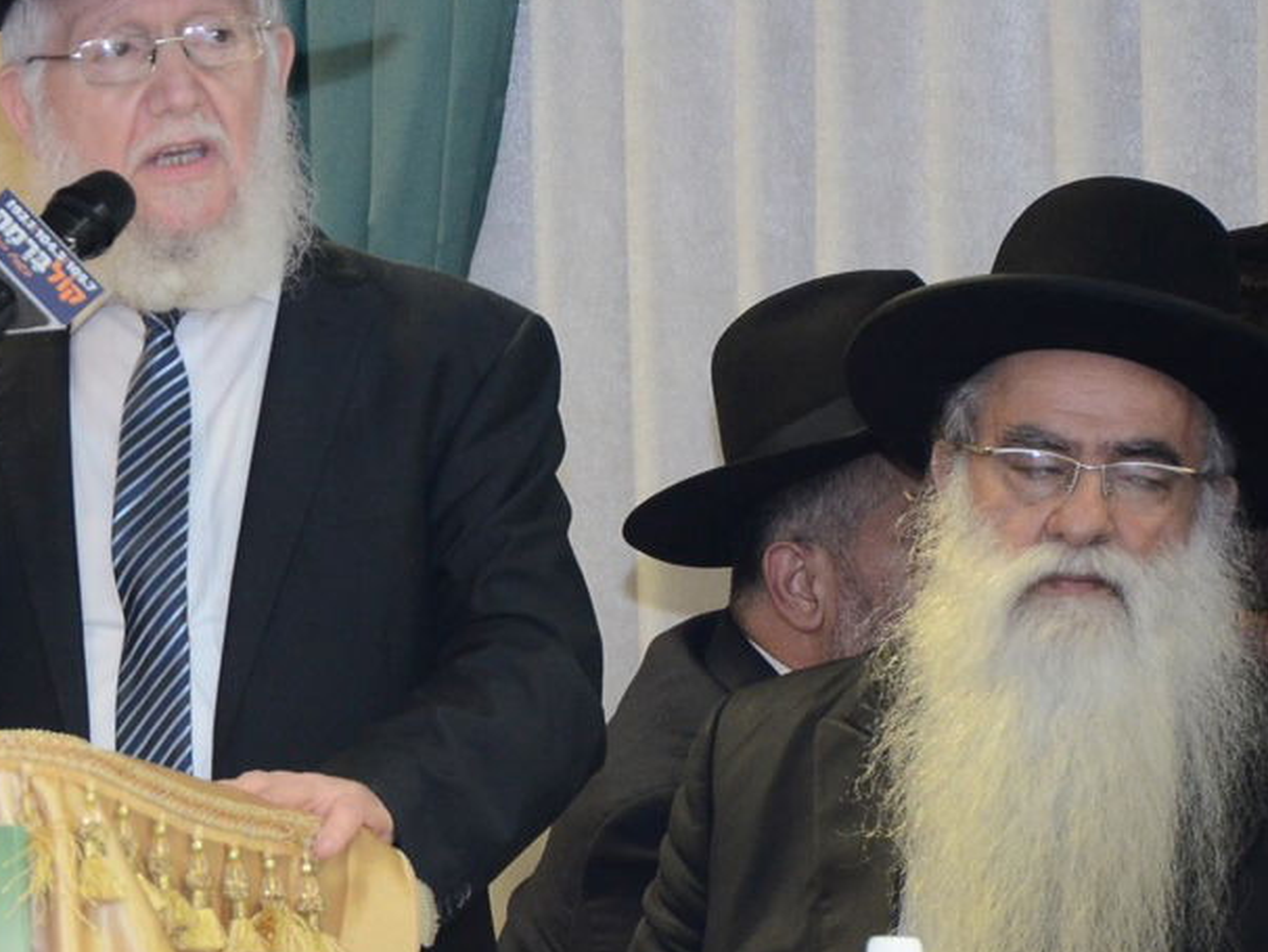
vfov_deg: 4.7
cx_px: 36
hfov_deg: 6.2
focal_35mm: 319
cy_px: 458
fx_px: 11690
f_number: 5.6
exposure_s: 1/80
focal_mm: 105
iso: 1600
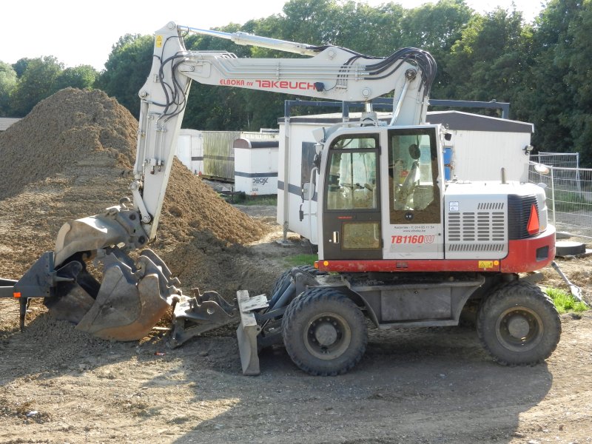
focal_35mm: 53
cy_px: 222
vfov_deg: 27.5
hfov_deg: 36.2
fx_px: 906
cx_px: 296
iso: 160
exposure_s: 1/250
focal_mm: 9.4
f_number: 4.4
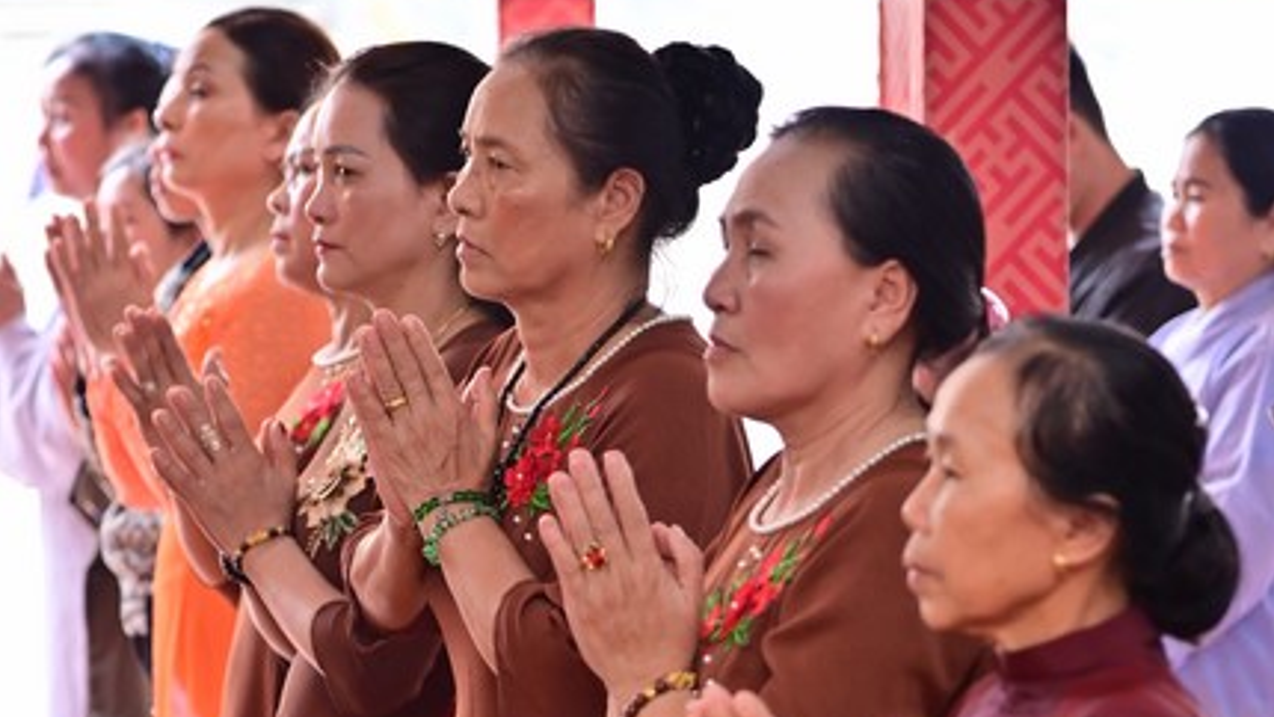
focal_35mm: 190
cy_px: 776
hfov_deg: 11.3
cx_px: 637
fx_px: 6419
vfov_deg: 6.4
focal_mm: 120
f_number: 4
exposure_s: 1/100
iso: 1000
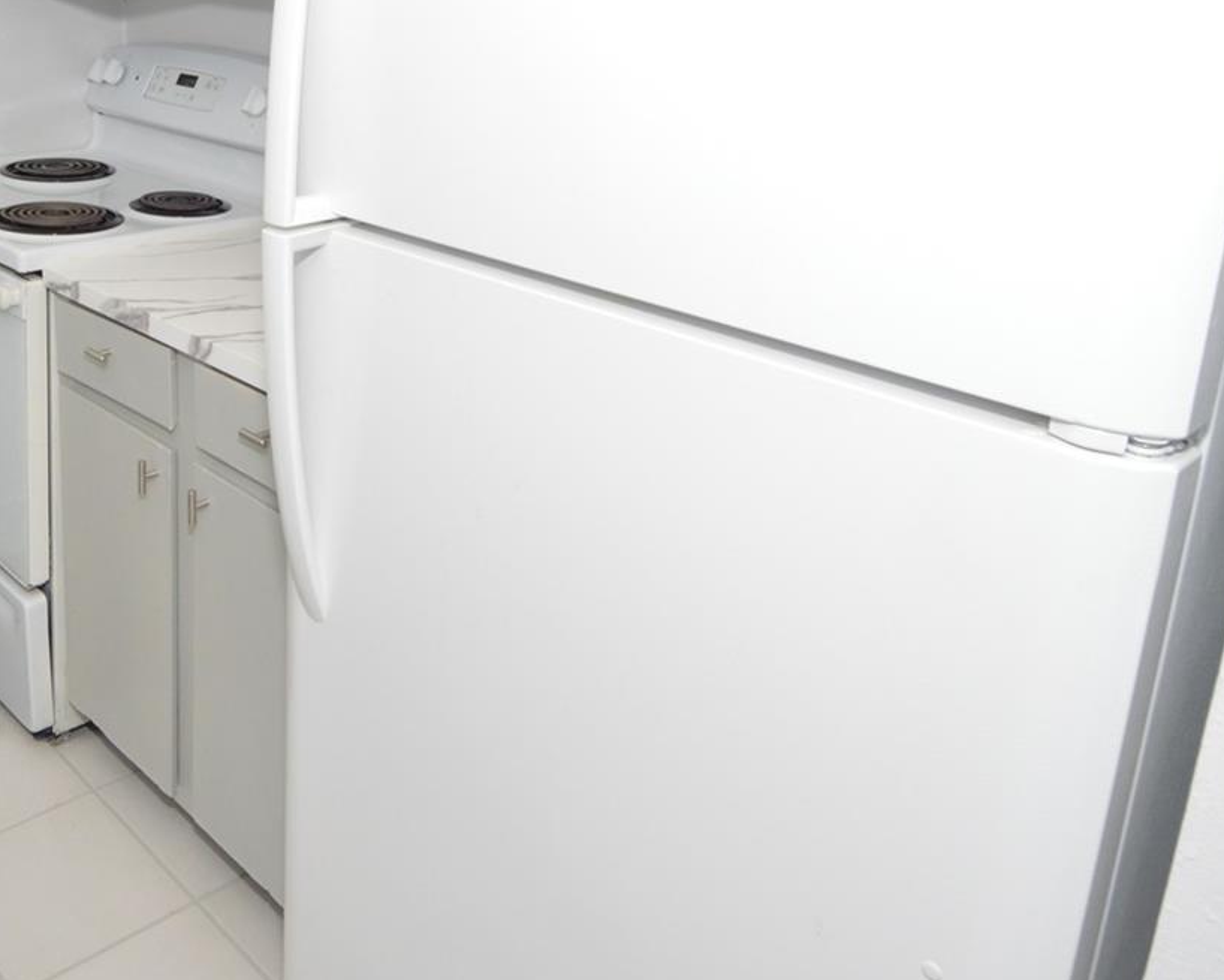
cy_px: 251
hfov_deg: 50.3
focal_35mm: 33
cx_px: 212
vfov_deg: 43.2
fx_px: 1196
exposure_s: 1/100
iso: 800
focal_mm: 12
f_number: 10
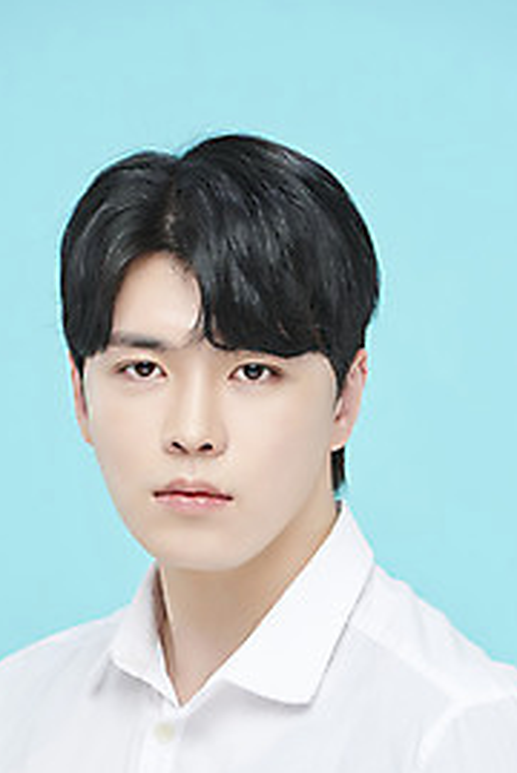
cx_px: 254
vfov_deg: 6.9
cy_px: 512
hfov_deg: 4.6
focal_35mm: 297
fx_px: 6381
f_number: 7.1
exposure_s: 1/125
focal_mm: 200
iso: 64
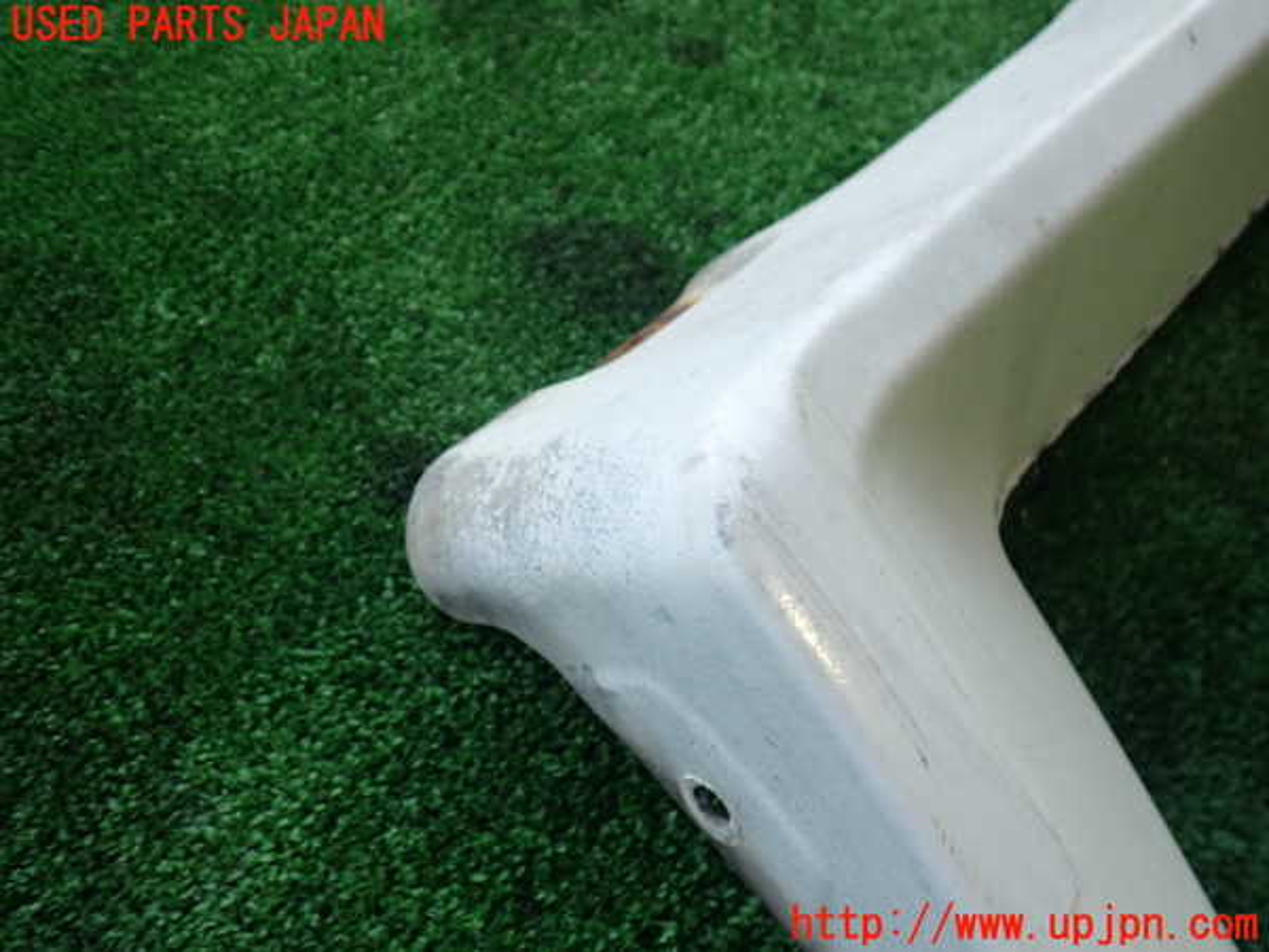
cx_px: 634
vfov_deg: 46.8
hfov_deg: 60.0
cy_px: 476
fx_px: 1100
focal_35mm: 30
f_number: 2.3
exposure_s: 1/80
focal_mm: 5.4
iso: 200
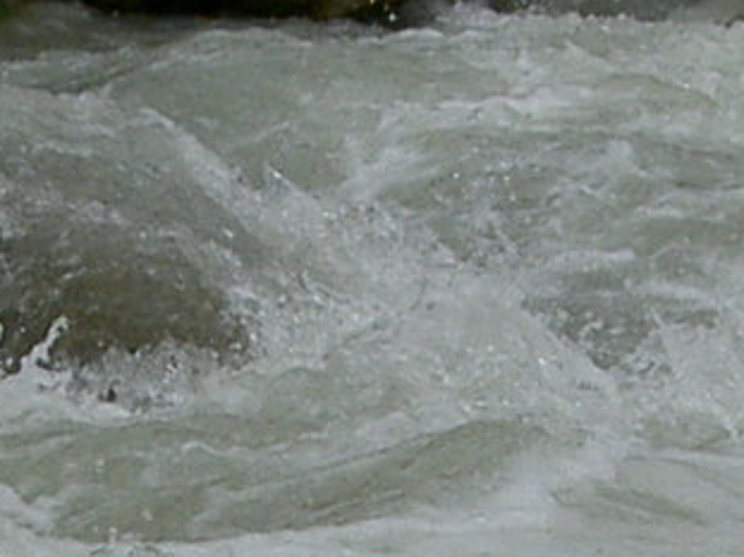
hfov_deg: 6.9
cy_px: 801
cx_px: 98
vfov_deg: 5.2
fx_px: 6123
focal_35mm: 285
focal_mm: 8
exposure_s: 1/320
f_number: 4.7
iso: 50
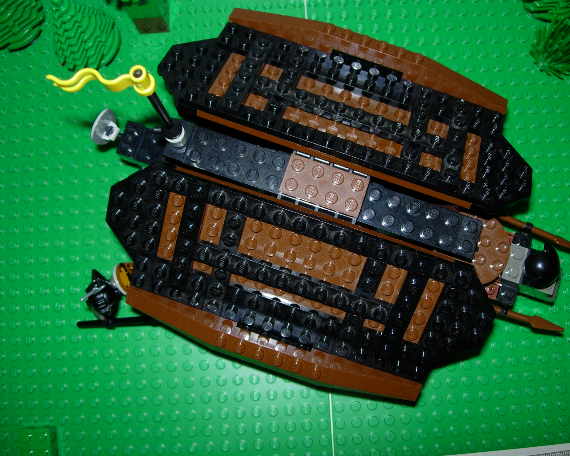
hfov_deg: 45.8
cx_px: 304
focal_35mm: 40
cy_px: 229
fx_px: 675
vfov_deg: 37.3
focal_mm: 7.8
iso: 79
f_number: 2.8
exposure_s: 1/64
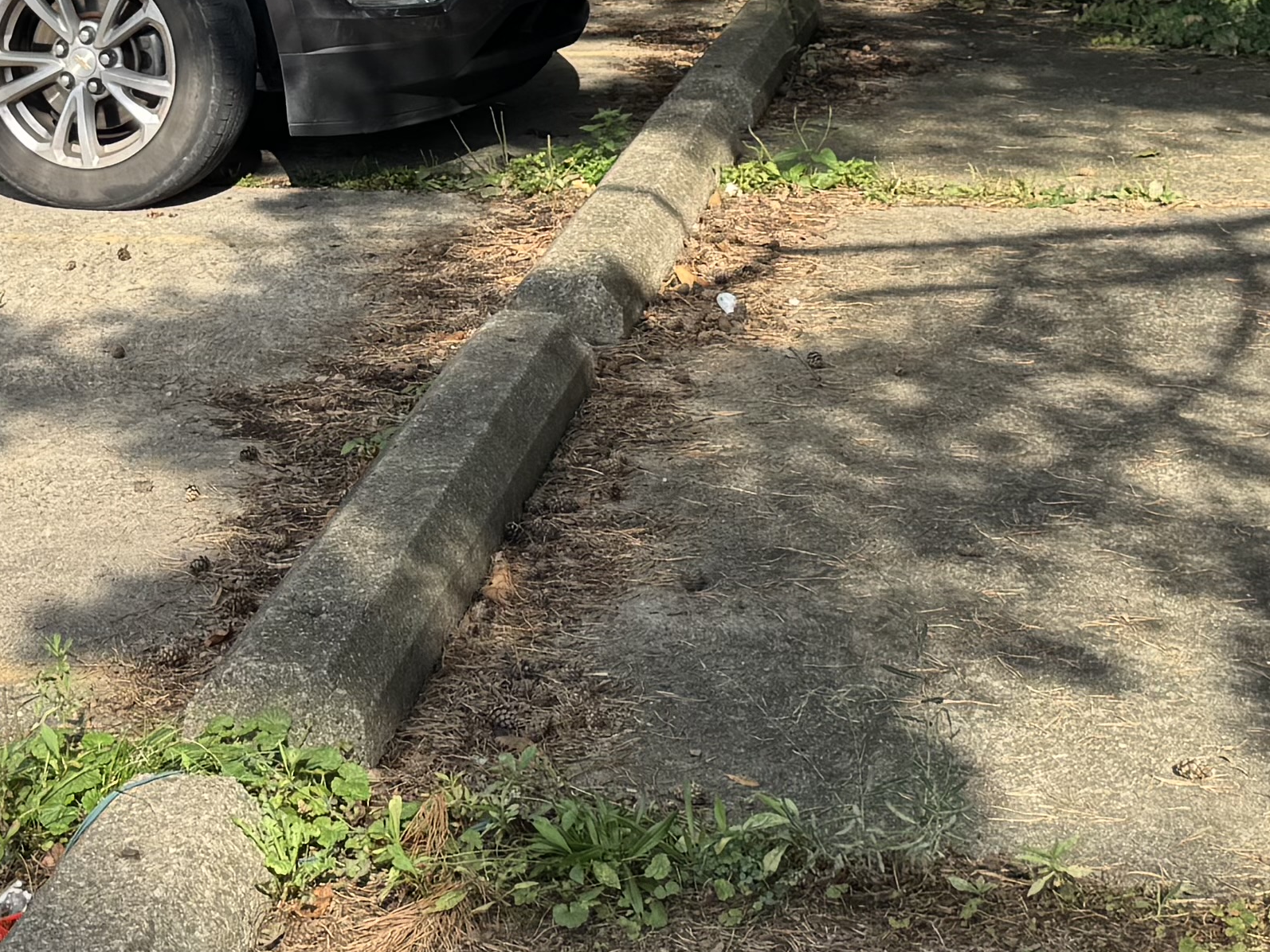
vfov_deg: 16.7
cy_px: -88
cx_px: 371
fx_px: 3156
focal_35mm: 86
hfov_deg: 22.6
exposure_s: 1/2105
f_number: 1.78
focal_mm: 6.76
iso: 80
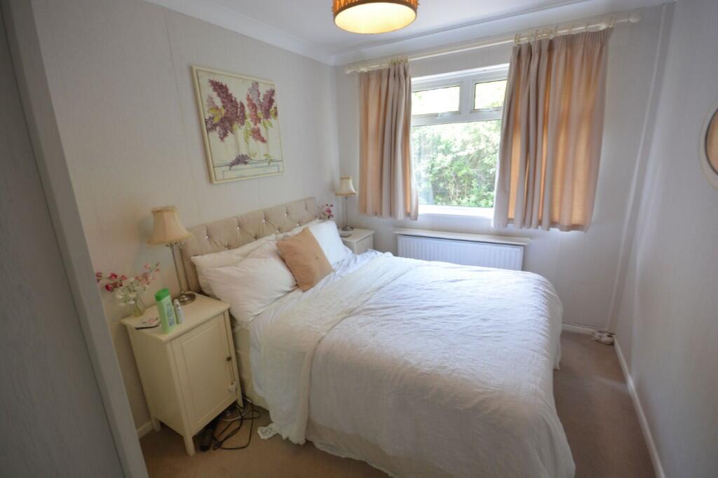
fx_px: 299
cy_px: 239
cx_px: 359
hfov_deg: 100.4
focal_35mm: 15
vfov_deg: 77.3
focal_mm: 10
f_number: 8
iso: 400
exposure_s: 1/13
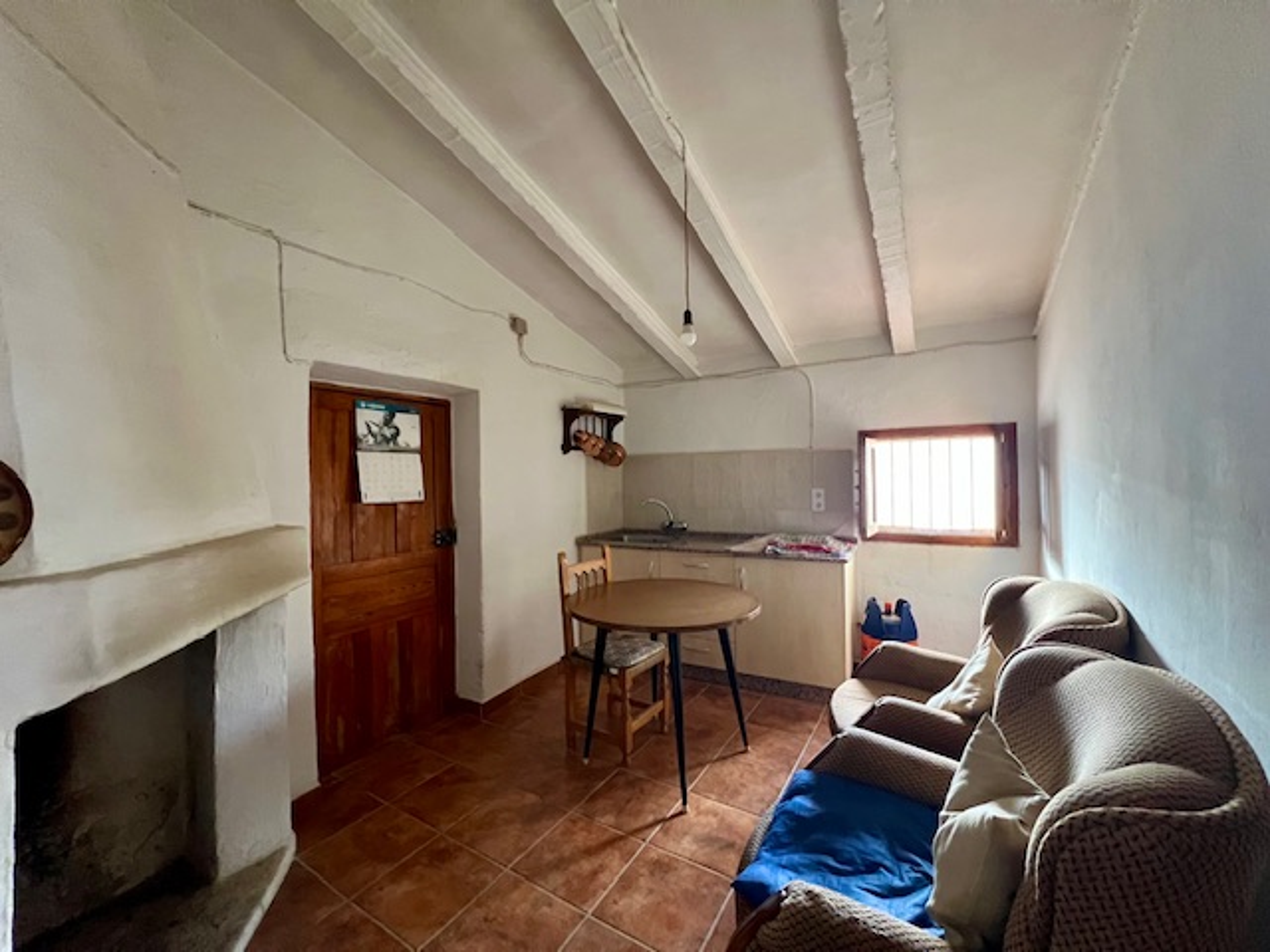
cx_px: 635
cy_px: 476
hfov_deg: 106.2
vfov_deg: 89.9
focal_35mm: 13
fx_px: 477
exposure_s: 1/50
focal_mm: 1.57
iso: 500
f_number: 1.8
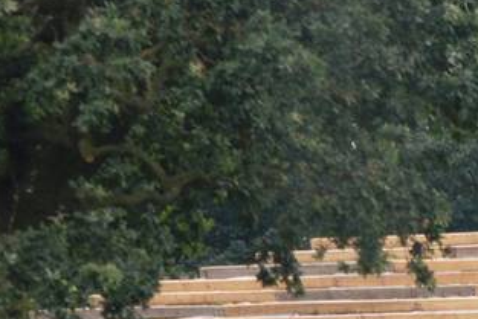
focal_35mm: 1151
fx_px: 15289
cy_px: 321
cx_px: 727
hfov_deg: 1.8
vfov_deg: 1.2
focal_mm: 150
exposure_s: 1/500
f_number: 4.5
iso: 200
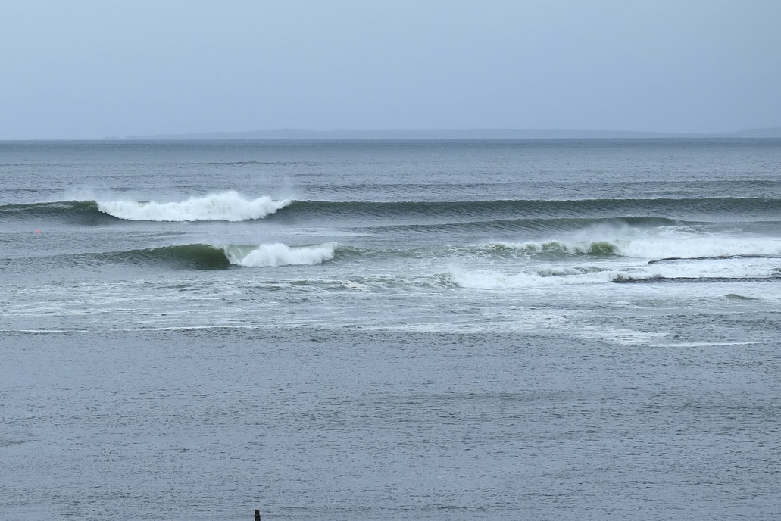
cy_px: 233
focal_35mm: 197
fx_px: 4275
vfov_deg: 7.0
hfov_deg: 10.4
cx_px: 189
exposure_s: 1/500
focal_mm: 84.8
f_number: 7.1
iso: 400
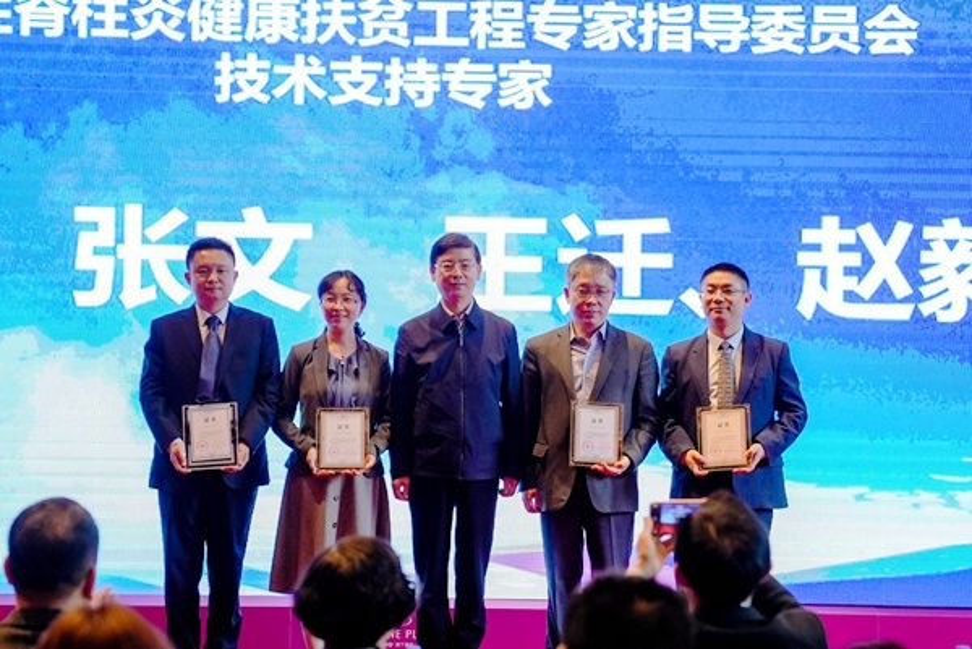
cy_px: 324
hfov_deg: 19.4
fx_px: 2837
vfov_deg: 13.1
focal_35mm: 105
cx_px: 486
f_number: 2.8
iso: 2000
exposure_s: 1/200
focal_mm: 70
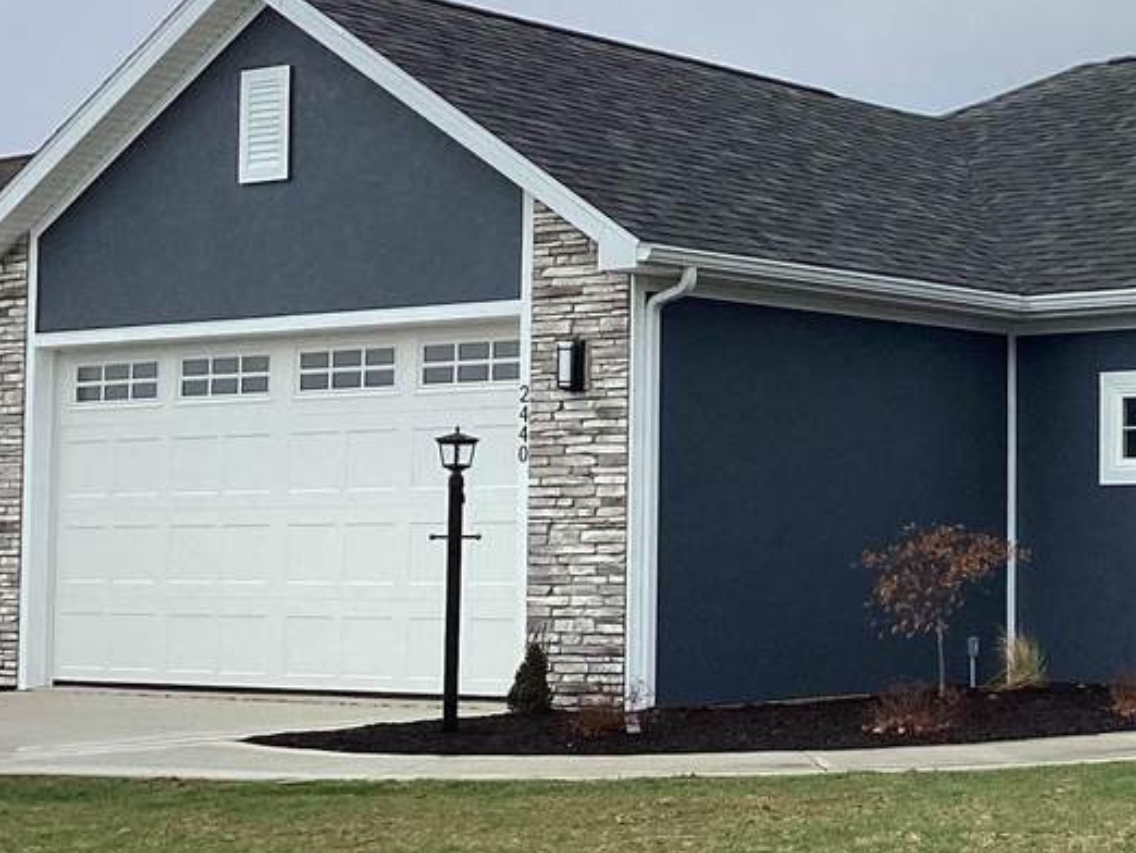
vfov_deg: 19.4
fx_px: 2495
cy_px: 379
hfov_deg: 23.9
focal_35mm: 76
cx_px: 1280
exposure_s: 1/360
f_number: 2.4
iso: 25
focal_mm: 3.3
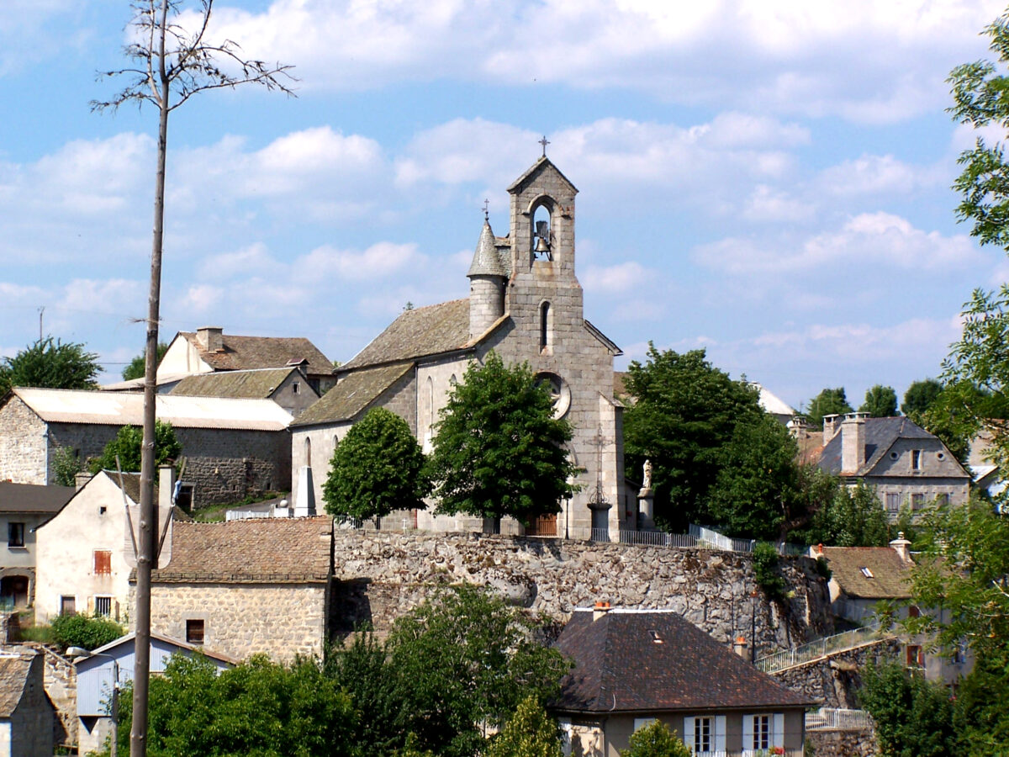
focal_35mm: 105
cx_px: 504
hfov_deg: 18.7
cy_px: 378
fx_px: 3061
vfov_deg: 14.1
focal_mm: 17.5
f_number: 6.3
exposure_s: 1/350
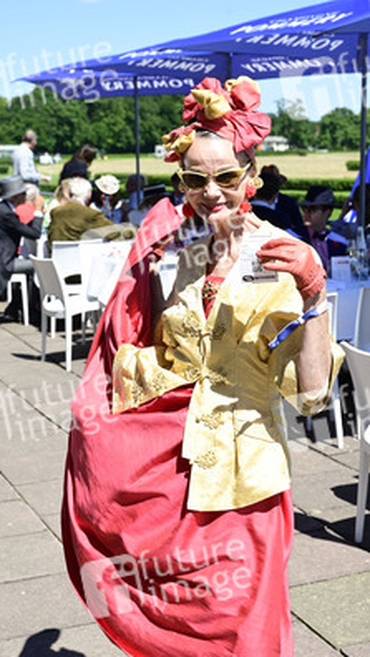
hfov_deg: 21.5
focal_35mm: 56
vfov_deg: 37.2
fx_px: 976
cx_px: 214
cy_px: 330
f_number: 8
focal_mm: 53
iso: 100
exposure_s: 1/200
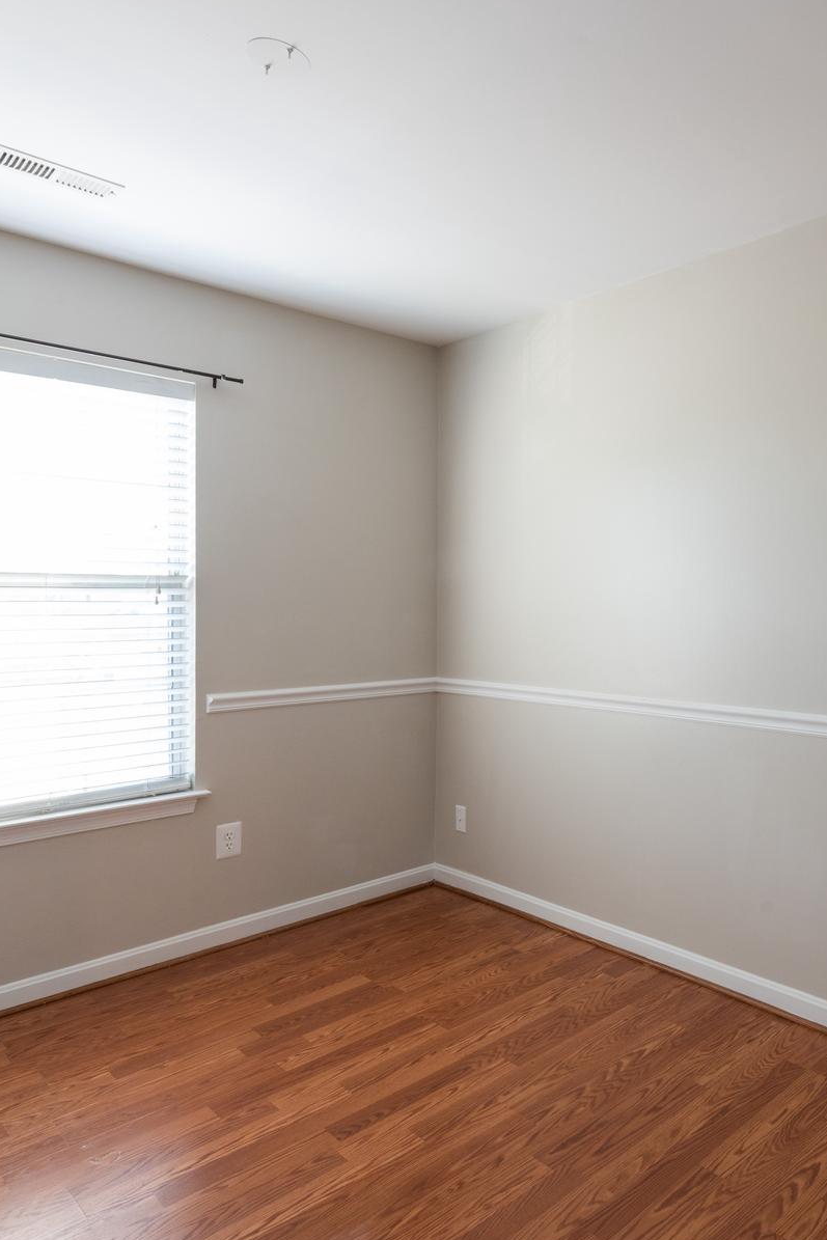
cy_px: 600
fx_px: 827
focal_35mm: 24
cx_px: 677
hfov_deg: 49.6
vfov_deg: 73.7
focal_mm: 14
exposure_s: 1/5
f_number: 10
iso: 400
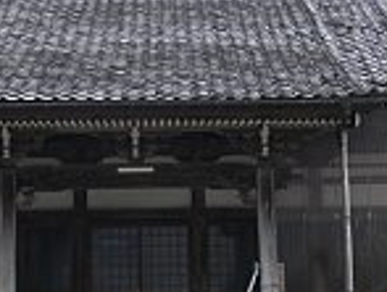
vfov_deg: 15.6
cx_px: 140
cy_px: 124
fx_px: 1065
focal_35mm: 95
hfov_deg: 20.6
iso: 80
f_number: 2.8
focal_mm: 7.4
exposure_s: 1/60
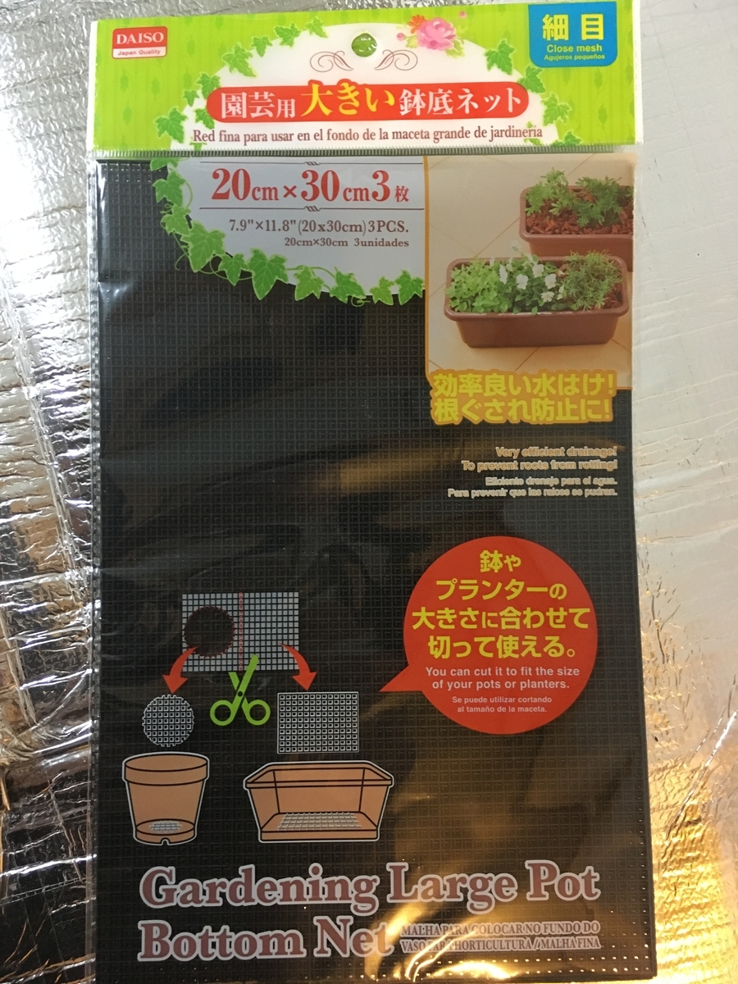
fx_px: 824
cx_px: 369
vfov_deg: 61.7
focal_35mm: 29
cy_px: 492
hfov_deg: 48.2
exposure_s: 1/17
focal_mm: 4.15
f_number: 2.2
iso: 200
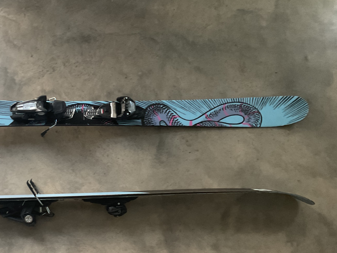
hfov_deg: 41.0
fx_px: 438
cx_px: 90
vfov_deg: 32.0
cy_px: 165
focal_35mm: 45
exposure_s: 1/40
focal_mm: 3
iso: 250
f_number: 1.8
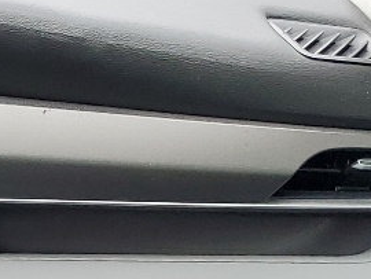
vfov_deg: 9.2
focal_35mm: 154
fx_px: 1652
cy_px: 489
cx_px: -475
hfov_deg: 11.1
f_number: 1.5
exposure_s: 1/123
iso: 50
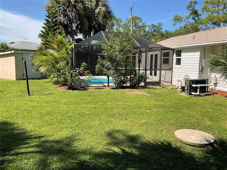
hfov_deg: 61.7
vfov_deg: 48.2
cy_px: 85
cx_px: 114
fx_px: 190
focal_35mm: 29
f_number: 1.8
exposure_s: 1/1377
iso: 16
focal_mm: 3
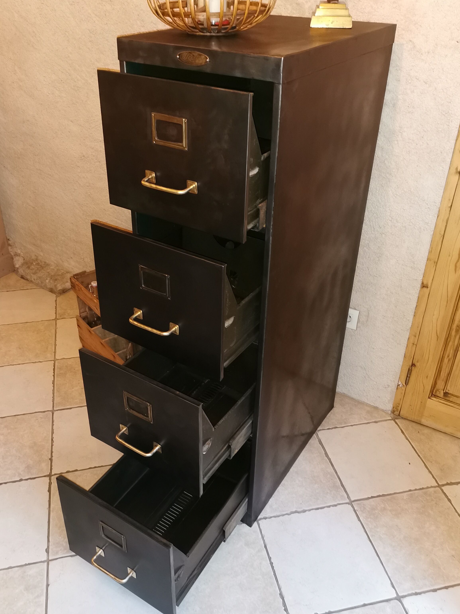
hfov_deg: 44.1
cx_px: 215
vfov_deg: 56.8
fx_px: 567
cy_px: 292
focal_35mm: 32
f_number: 1.8
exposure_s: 1/33.3
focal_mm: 5.58
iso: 500
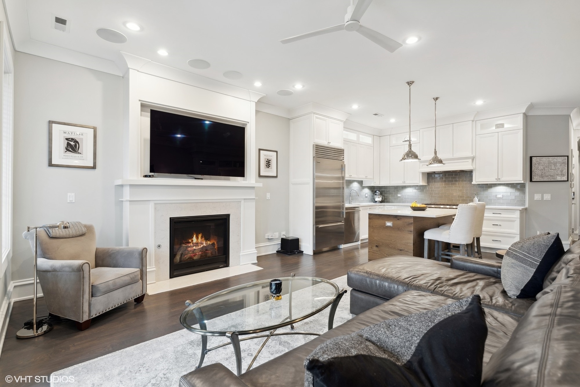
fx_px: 274
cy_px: 194
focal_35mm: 17
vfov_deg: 70.4
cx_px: 290
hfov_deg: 93.3
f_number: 7.1
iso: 320
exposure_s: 1/3.33
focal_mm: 17
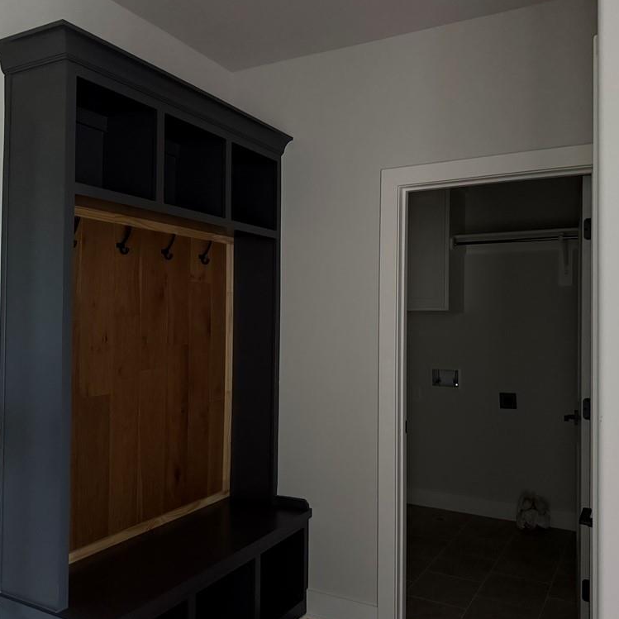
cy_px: 310
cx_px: 340
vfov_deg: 55.6
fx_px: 587
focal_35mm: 29
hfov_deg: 55.5
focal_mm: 6.76
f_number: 1.78
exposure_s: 1/30
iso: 1250
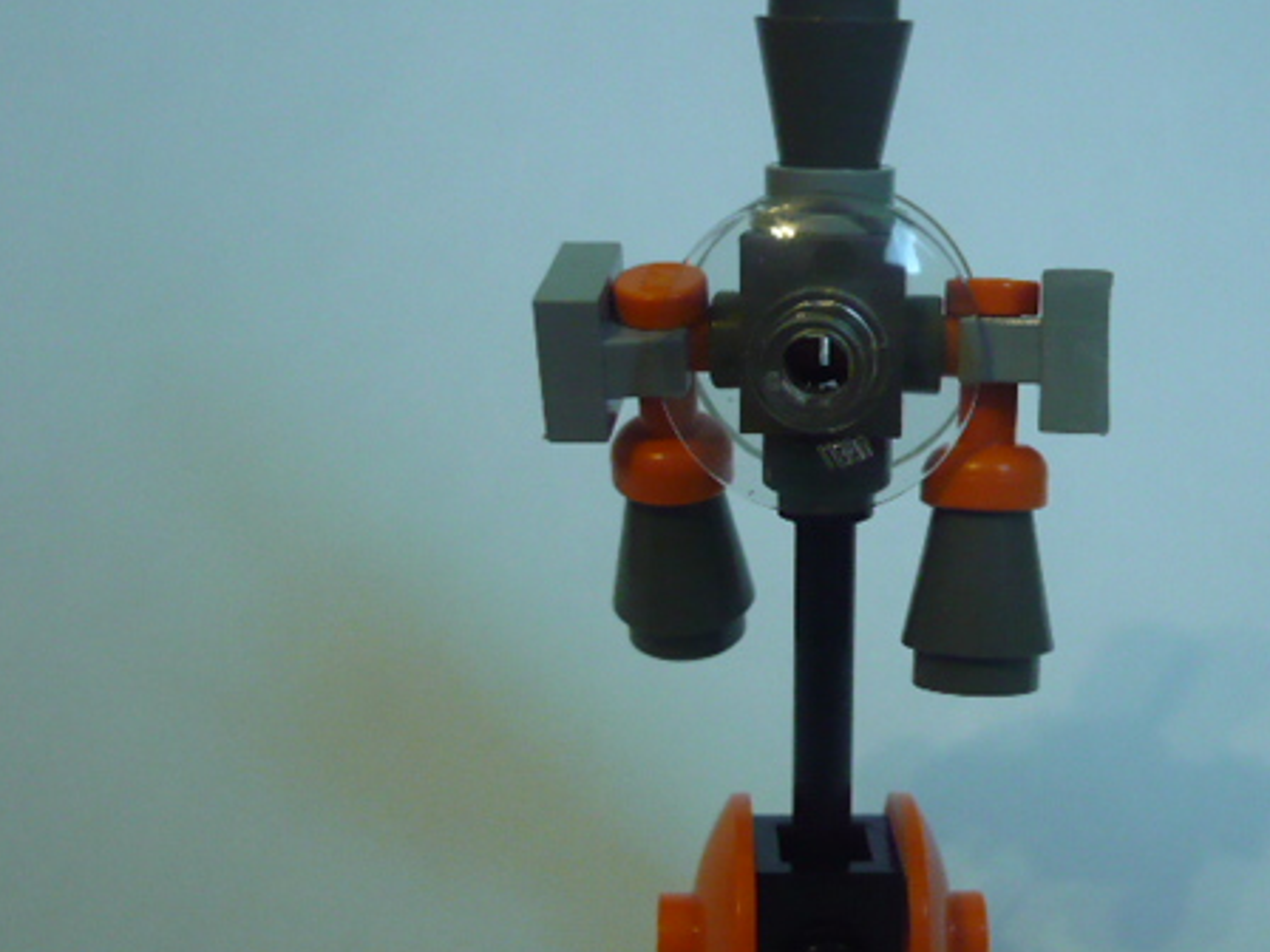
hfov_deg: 37.9
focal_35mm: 50
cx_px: 816
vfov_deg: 29.1
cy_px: 468
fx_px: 1834
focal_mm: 5.8
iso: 200
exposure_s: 1/15
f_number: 2.8
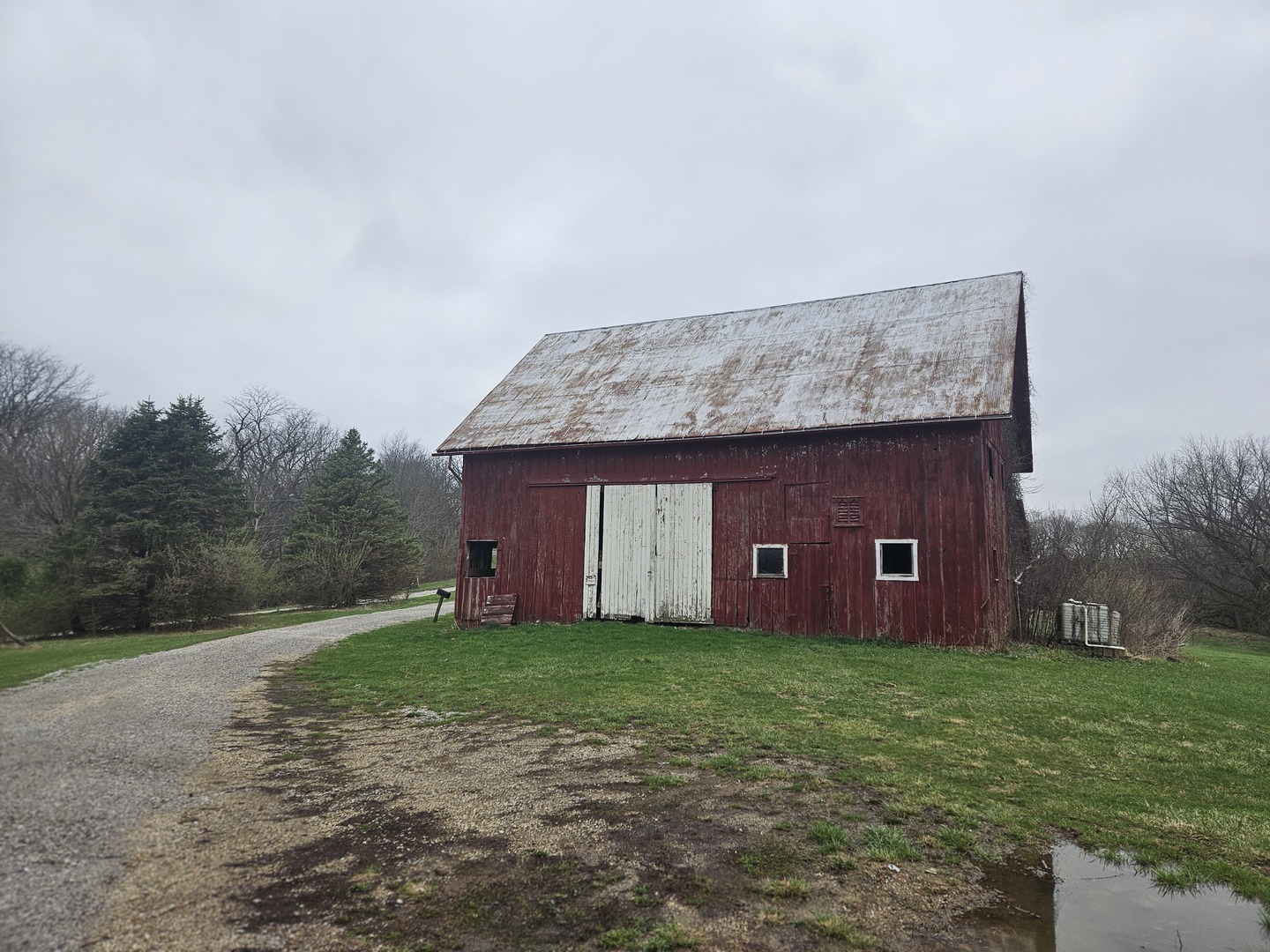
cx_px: 635
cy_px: 476
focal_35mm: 23
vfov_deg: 58.9
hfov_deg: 73.9
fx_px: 844
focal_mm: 5.4
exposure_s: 1/1265
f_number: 1.8
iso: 25
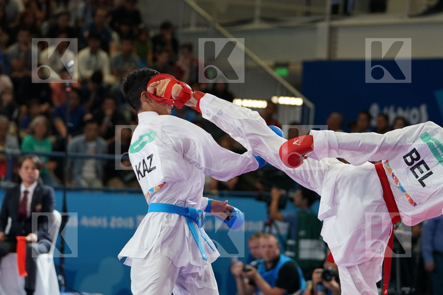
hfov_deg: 12.0
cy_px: 148
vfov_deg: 8.0
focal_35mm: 171
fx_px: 2104
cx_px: 222
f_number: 2.8
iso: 1600
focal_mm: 114
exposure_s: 1/1000
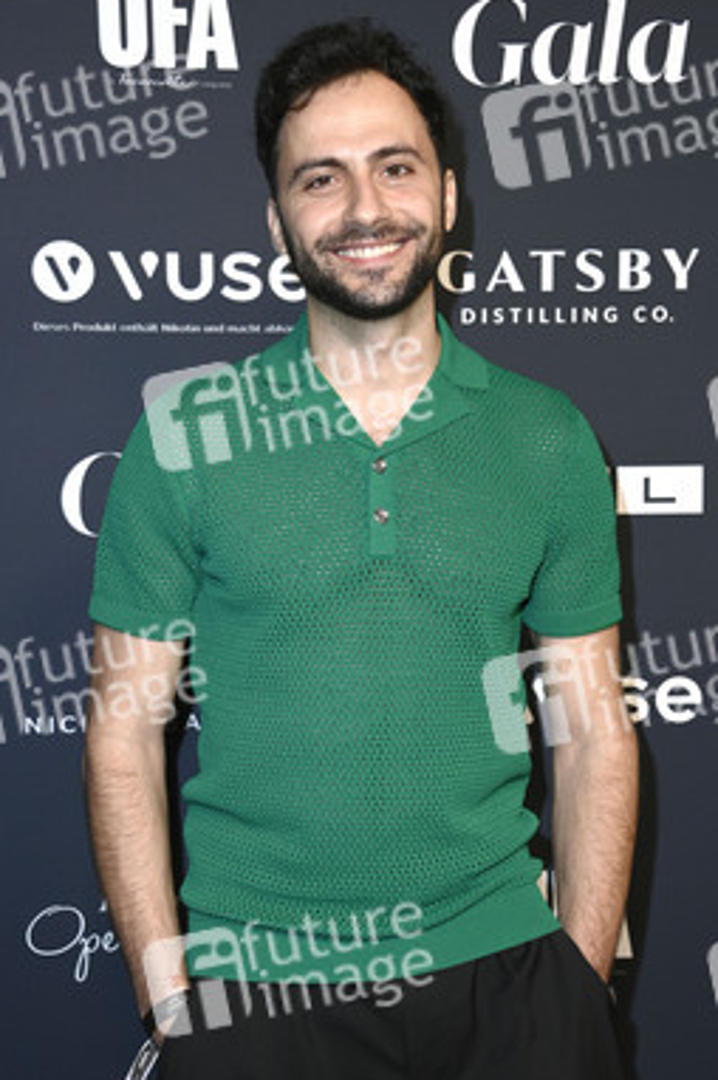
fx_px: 1948
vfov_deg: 31.0
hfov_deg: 20.9
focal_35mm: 65
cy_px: 546
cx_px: 370
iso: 800
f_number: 5.6
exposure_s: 1/250
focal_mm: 62
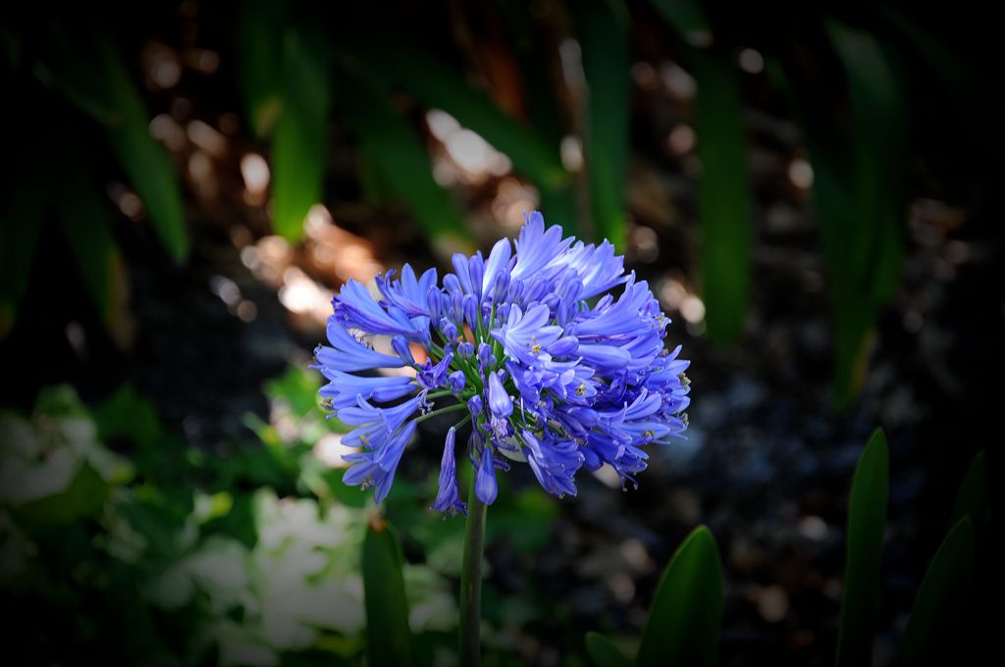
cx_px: 502
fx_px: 4391
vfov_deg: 8.7
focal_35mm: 158
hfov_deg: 13.1
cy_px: 334
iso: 200
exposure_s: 1/80
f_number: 5.6
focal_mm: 105
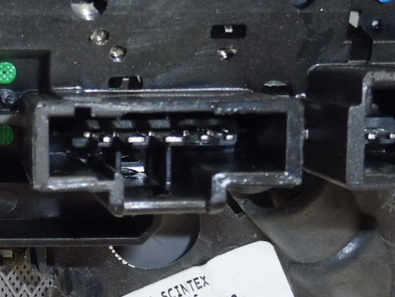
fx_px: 993
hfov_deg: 21.8
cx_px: 18
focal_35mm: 87
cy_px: 181
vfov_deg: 17.0
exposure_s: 1/60
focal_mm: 4.3
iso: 200
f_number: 3.5
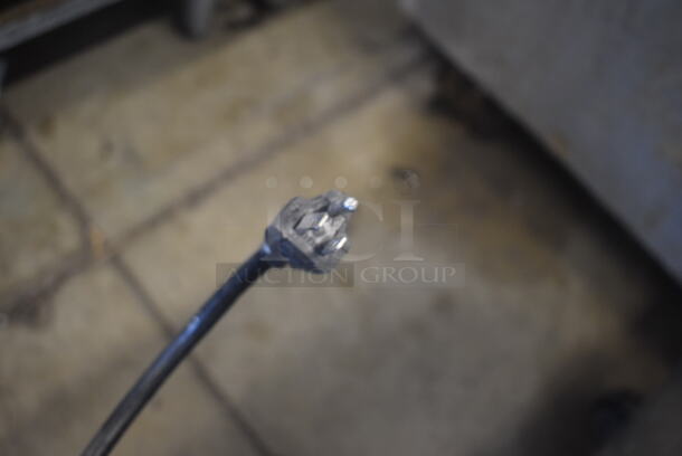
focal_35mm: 42
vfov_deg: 32.0
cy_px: 228
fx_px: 796
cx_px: 341
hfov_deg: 46.4
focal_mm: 28
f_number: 4.2
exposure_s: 1/60
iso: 2000
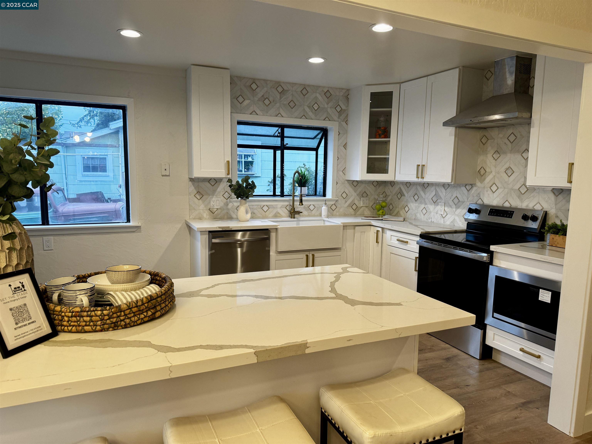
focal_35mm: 24
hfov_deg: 71.6
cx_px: 296
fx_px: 410
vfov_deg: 56.8
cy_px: 222
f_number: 1.78
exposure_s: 1/120
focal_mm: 6.76
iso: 125
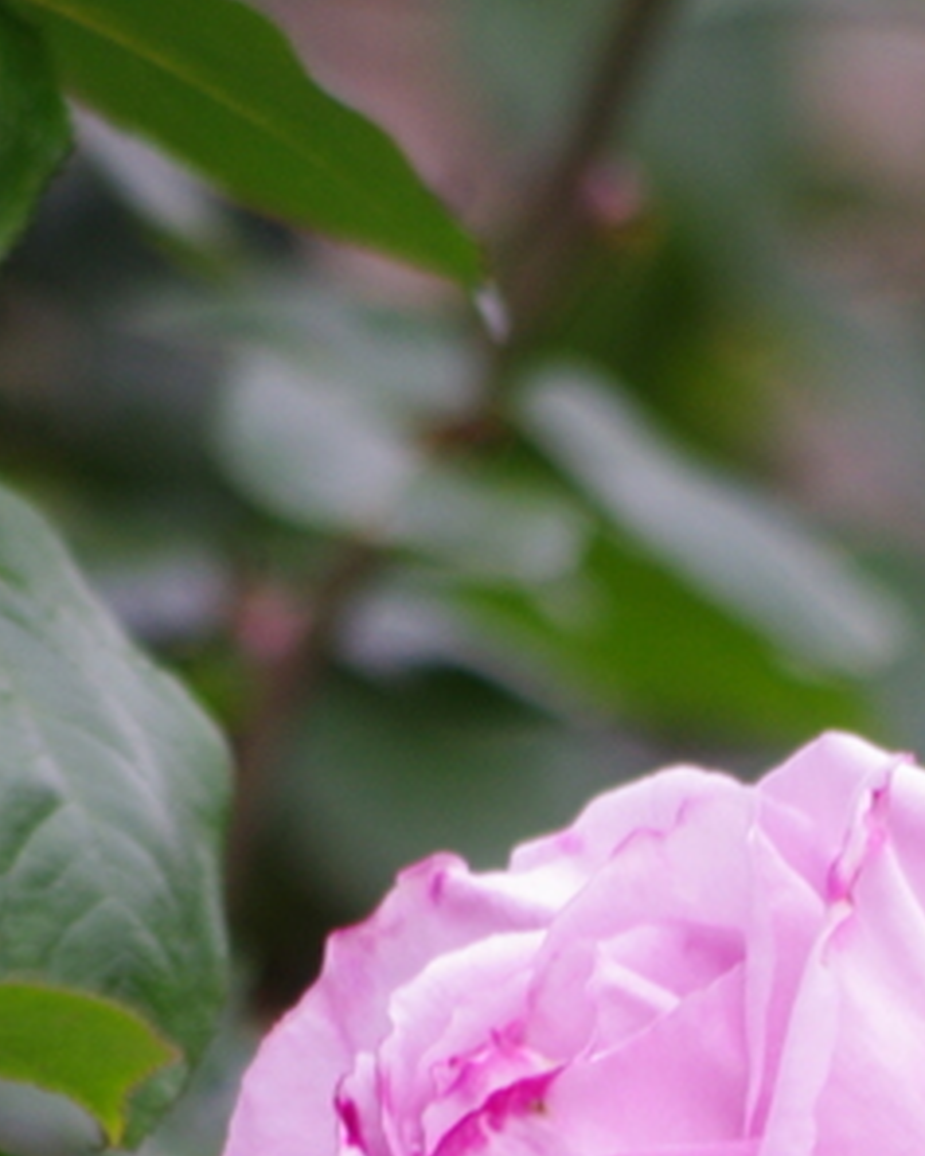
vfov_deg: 1.3
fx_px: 49970
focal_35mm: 1461
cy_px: 1172
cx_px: 937
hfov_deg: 1.1
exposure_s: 1/200
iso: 400
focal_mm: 300
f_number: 5.8
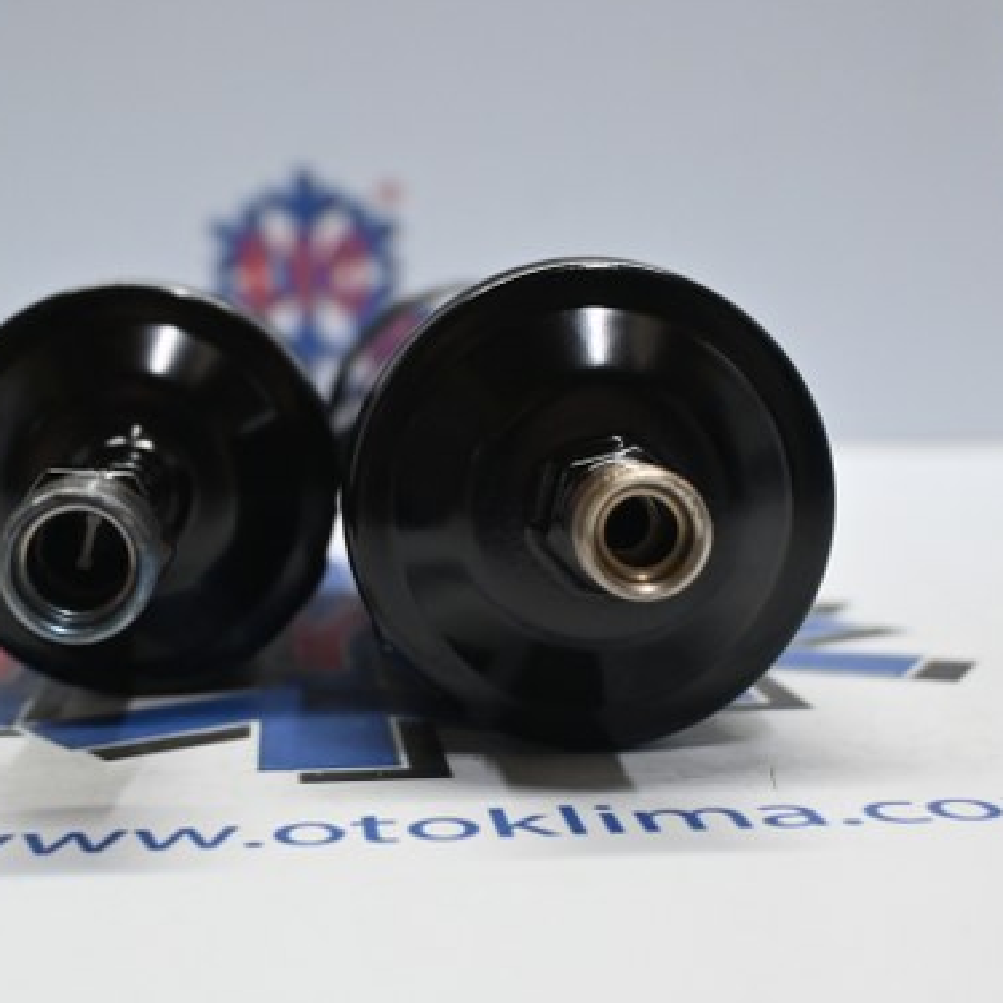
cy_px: 519
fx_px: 1771
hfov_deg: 31.4
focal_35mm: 54
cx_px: 340
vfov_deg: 31.6
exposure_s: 1/125
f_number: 4.5
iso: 1250
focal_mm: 26.5
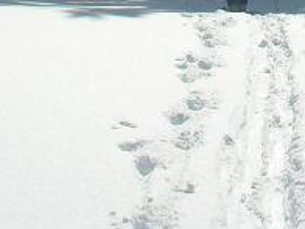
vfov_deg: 11.8
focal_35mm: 121
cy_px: -106
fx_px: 1066
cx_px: 131
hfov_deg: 16.3
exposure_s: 1/1250
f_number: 6.9
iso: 50
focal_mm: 5.7
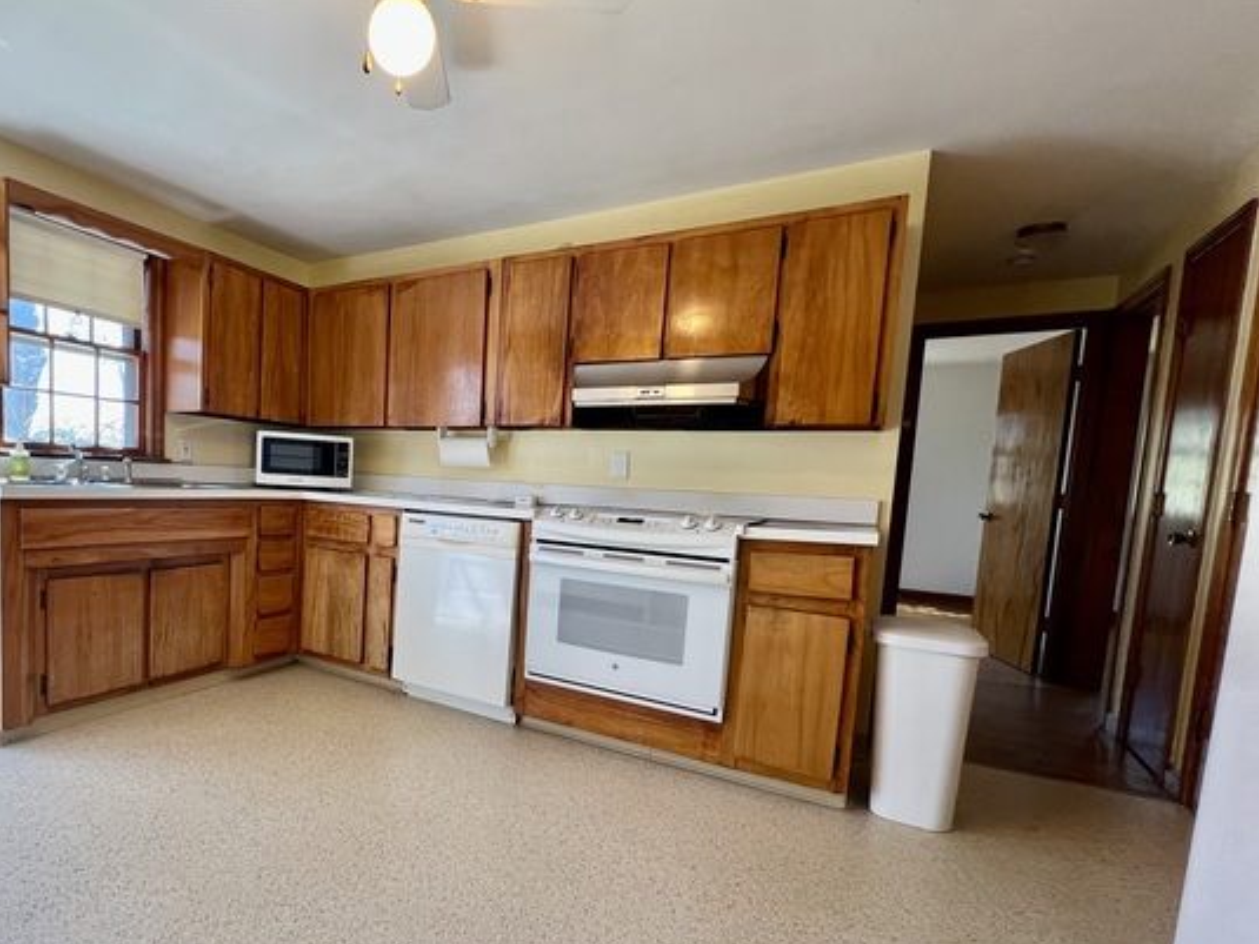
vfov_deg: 74.3
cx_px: 445
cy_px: 538
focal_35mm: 17
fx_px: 618
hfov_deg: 88.5
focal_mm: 1.57
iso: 100
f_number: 1.8
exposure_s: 1/120
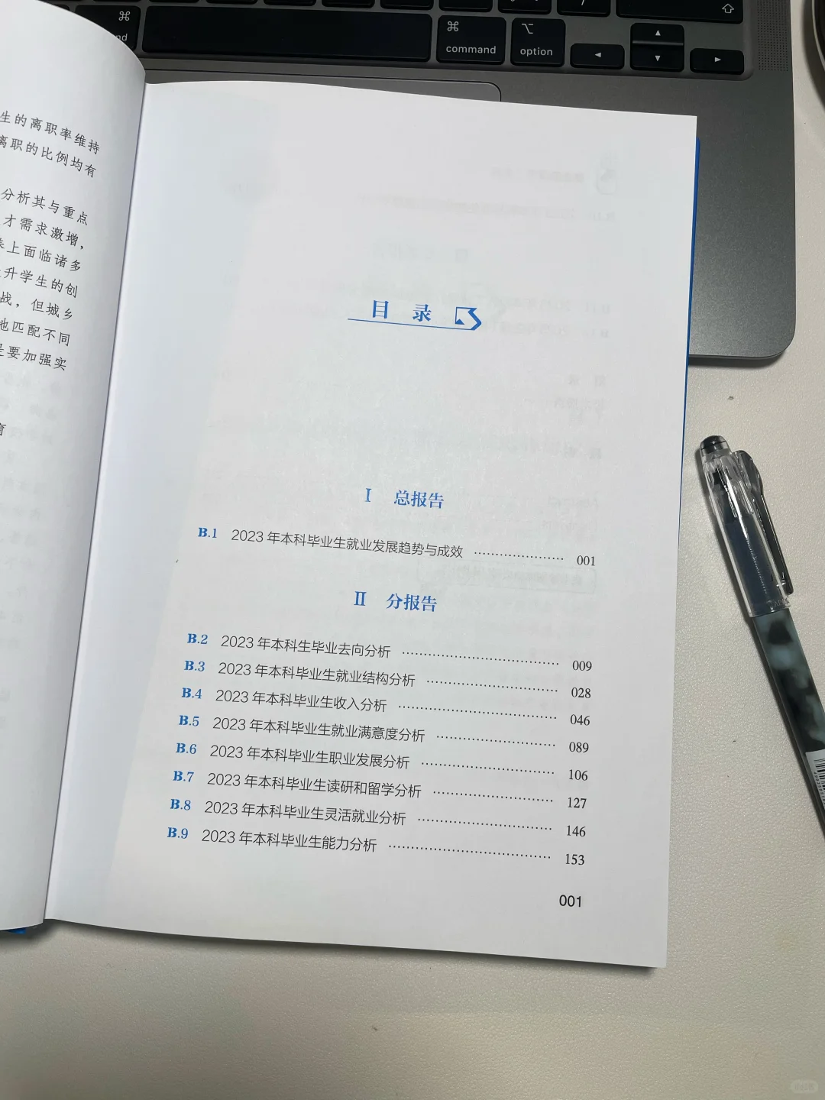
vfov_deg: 67.3
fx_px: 826
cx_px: 412
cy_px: 550
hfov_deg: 53.1
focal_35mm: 26
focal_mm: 4.2
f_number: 1.6
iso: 32
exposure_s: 1/121
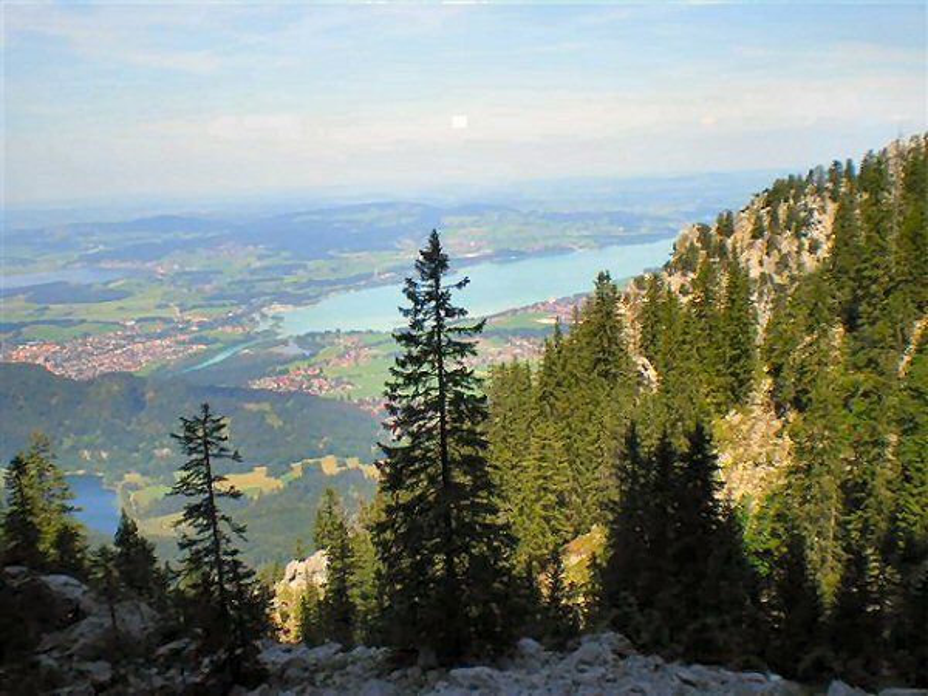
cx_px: 464
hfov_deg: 49.0
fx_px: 1019
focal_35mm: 38
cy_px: 348
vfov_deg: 37.7
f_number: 4.6
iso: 64
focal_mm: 6.3
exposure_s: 1/250
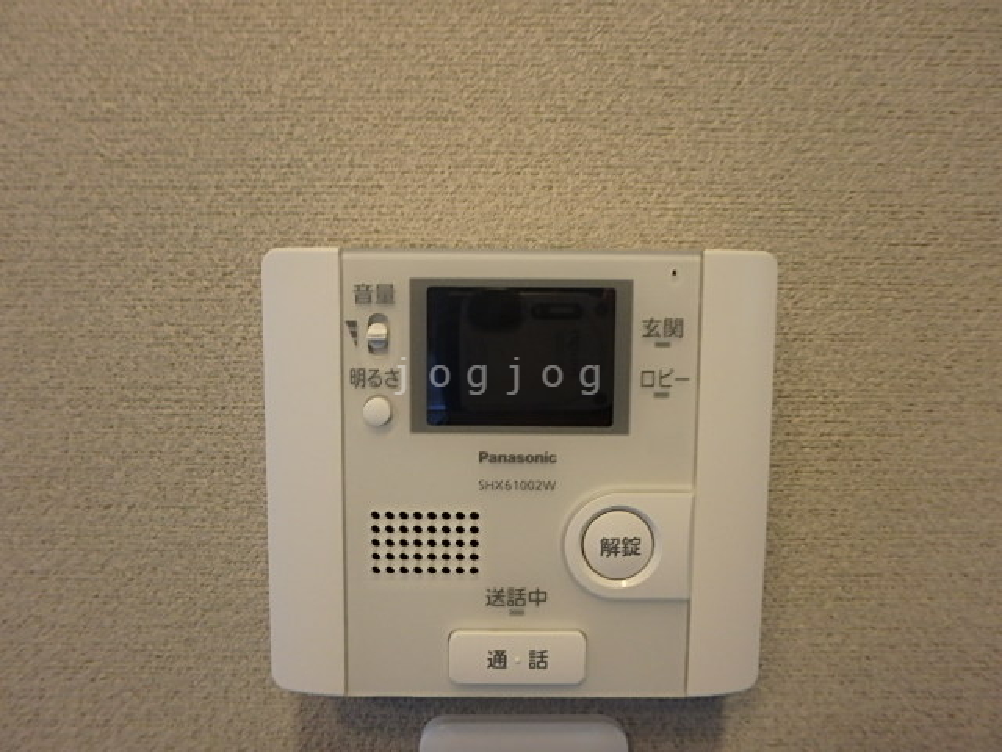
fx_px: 608
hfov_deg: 79.0
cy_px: 376
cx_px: 501
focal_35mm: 21
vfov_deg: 63.4
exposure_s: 1/30
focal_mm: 3.7
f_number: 3.5
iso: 320
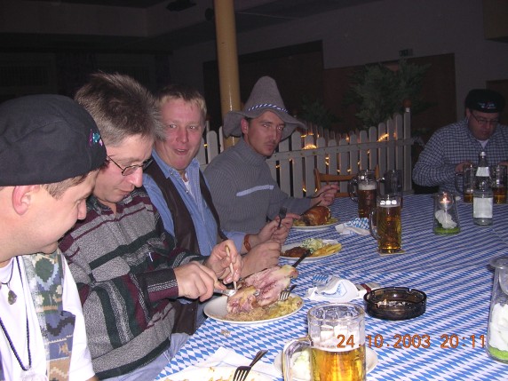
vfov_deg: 37.7
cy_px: 190
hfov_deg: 49.0
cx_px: 254
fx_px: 558
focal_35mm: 38
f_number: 2.8
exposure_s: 1/60.1
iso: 140
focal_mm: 5.8
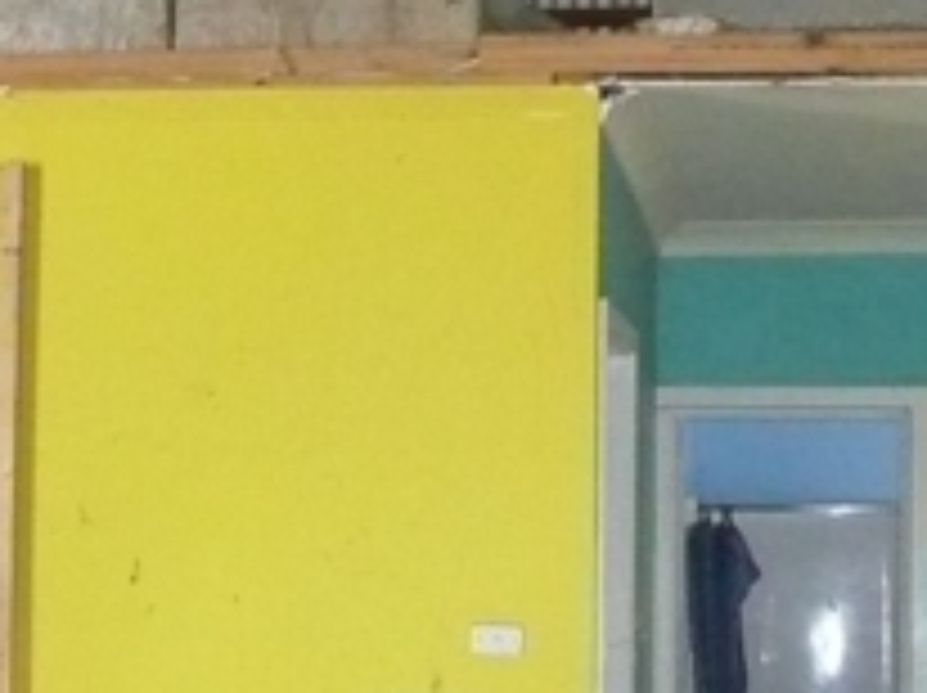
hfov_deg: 18.1
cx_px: 414
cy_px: 414
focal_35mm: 109
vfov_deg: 13.5
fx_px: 2916
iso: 640
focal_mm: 4.6
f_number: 3.3
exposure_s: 1/30
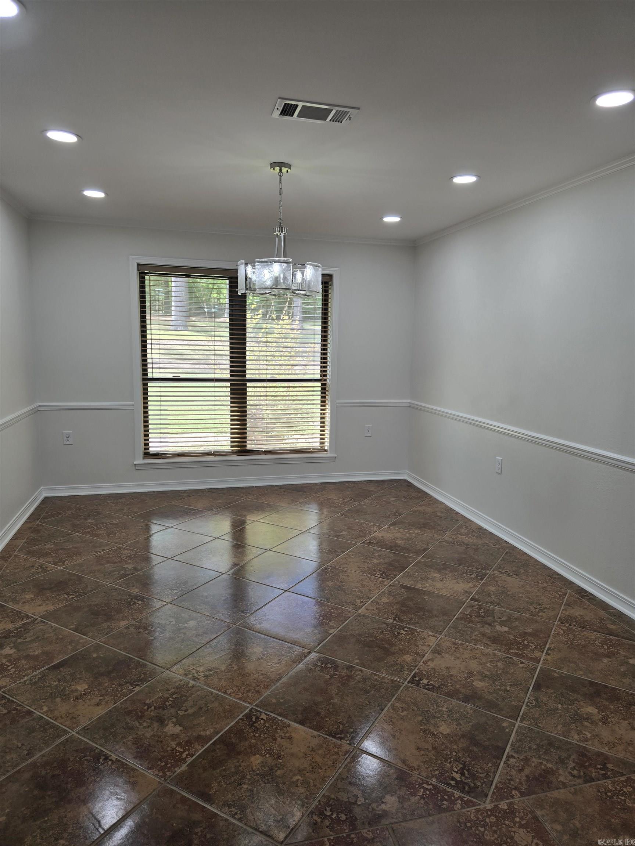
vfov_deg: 73.9
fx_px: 563
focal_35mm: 23
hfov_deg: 58.9
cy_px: 423
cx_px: 318
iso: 40
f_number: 1.7
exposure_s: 1/120
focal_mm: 6.3
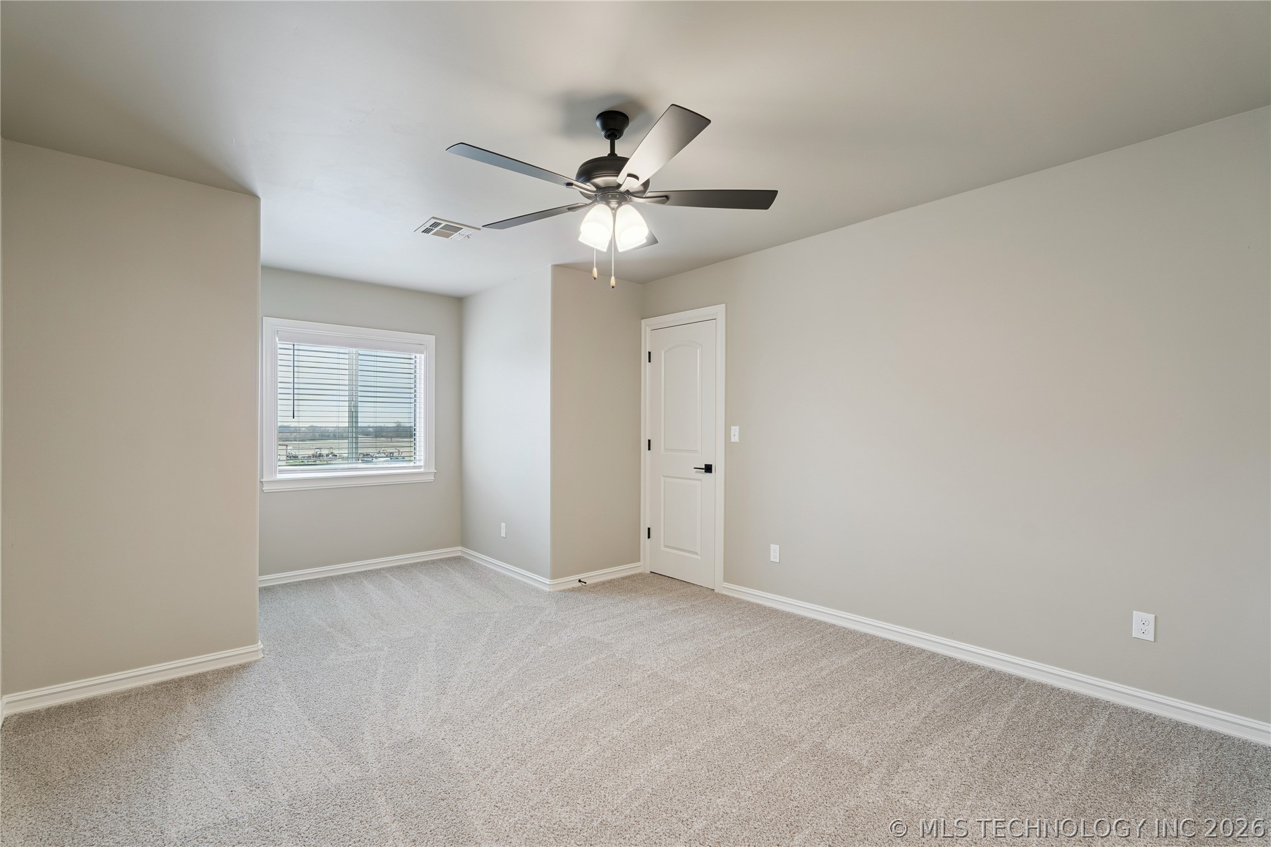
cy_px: 424
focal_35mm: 16
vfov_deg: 73.7
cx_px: 636
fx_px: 565
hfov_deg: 96.7
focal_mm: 16
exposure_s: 1/20
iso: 200
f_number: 5.6
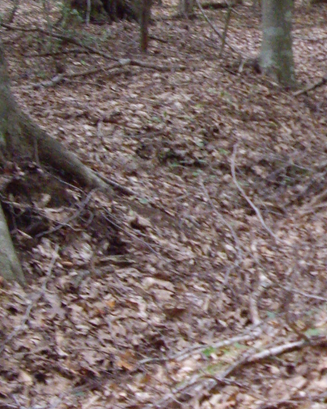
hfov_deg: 11.8
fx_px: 1524
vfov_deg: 15.2
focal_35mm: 126
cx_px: 461
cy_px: 130
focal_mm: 7.9
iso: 400
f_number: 2.8
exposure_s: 1/60
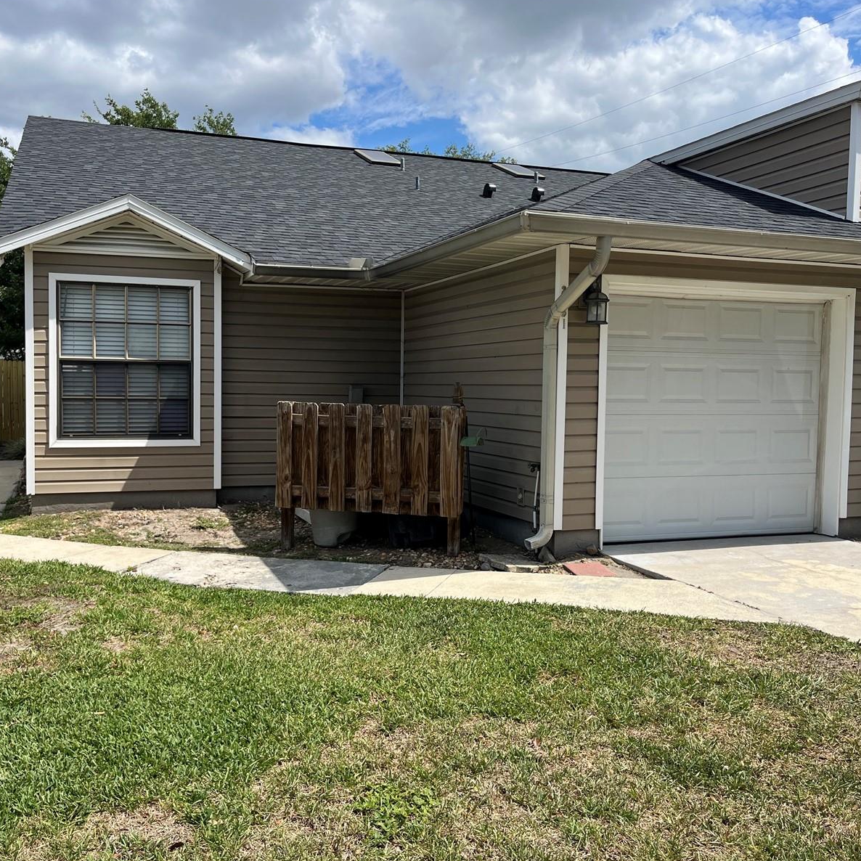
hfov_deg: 52.4
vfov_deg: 52.5
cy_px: 428
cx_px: 378
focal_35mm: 31
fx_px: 872
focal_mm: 5.1
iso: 50
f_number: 1.6
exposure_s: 1/3745
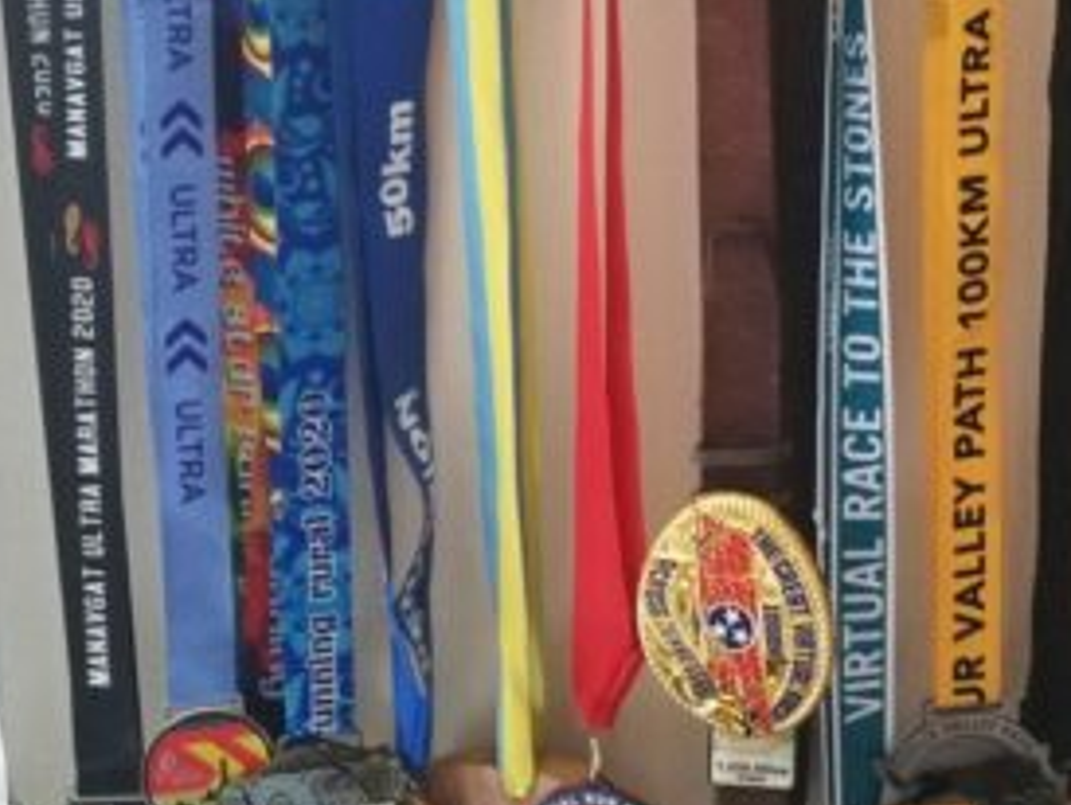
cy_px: 160
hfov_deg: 29.6
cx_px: 852
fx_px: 1982
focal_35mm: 64
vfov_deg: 22.6
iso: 800
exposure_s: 1/8.33
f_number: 1.8
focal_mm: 3.95
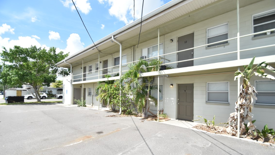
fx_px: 117
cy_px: 90
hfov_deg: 99.4
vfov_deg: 66.6
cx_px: 140
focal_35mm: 16
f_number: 3.5
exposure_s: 1/4000
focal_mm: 10
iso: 800
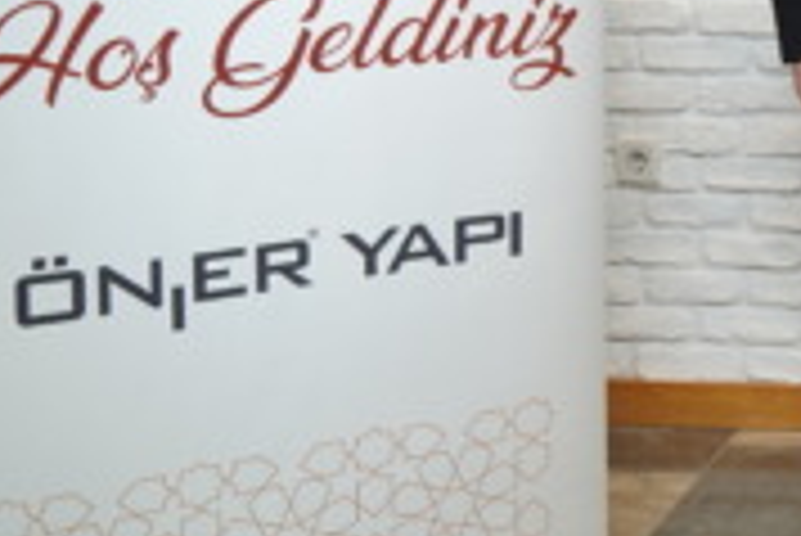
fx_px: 1893
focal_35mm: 85
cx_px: 1264
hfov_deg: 20.0
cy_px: -99
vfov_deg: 15.5
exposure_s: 1/60
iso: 320
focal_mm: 24
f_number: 4.5
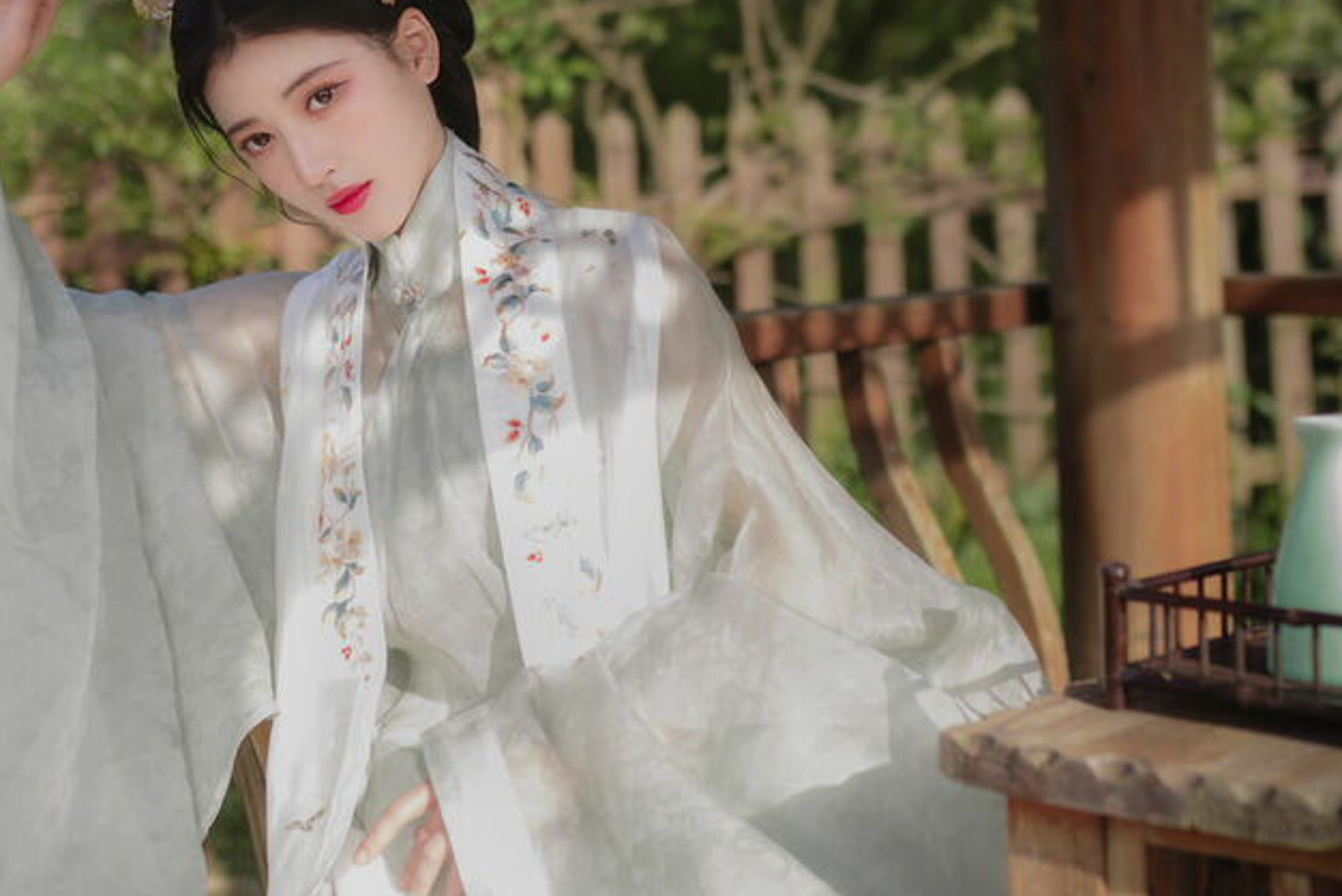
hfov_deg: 35.0
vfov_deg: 23.8
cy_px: 362
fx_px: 2126
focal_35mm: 57
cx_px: 590
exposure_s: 1/1600
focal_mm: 35
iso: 160
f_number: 2
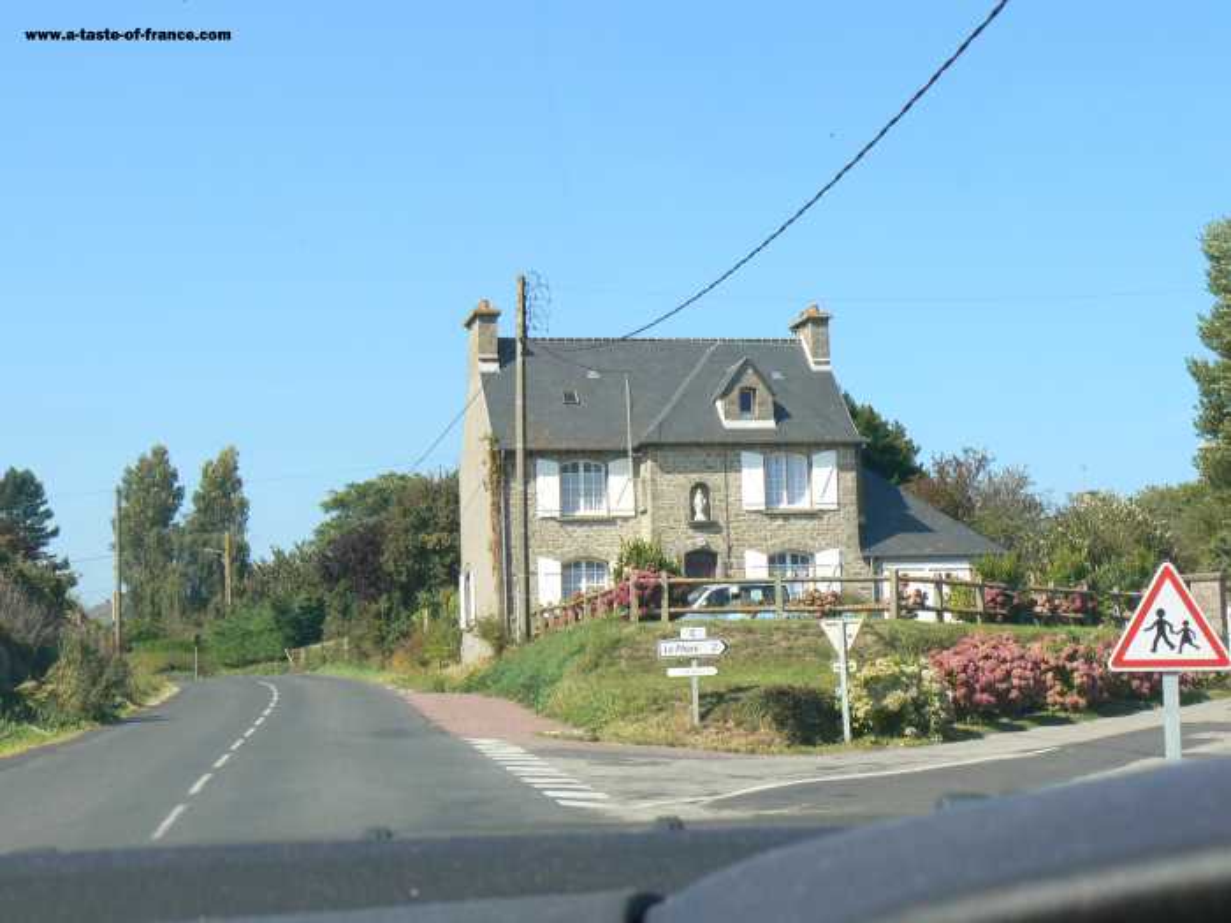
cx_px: 616
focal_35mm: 63
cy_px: 462
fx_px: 2240
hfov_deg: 30.7
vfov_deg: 23.3
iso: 80
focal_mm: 10.5
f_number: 5.6
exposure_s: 1/400
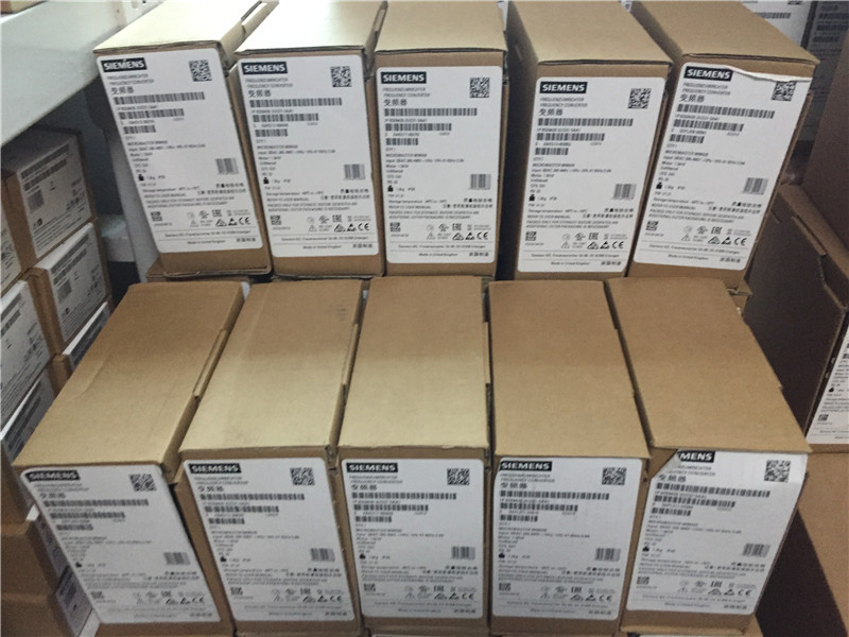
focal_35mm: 29
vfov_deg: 48.2
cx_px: 424
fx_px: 711
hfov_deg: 61.7
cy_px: 318
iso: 250
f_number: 2.2
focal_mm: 4.15
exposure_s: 1/25
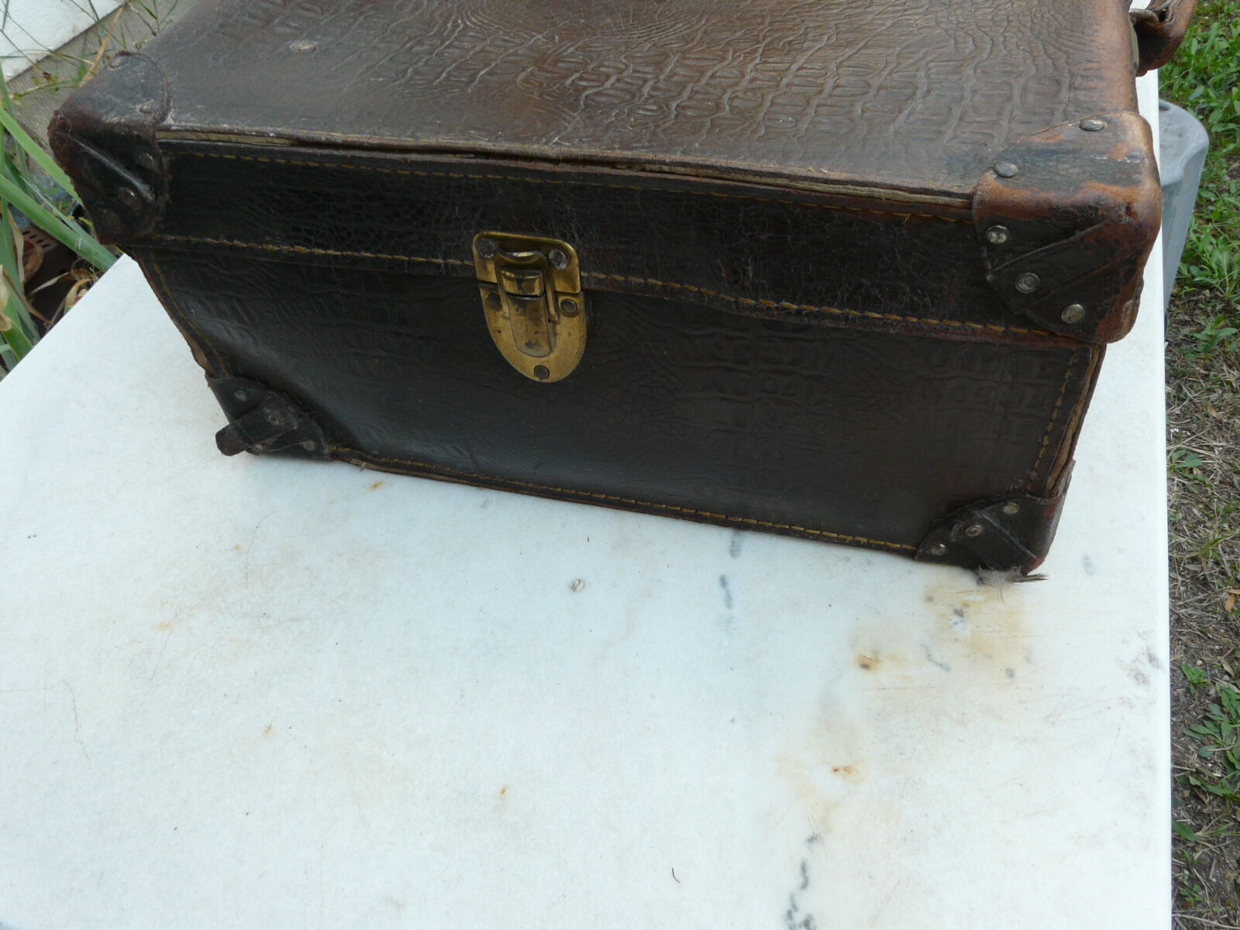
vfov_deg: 49.7
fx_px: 1003
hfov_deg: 63.4
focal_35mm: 28
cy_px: 465
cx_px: 620
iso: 125
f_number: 5.6
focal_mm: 4.6
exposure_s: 1/30
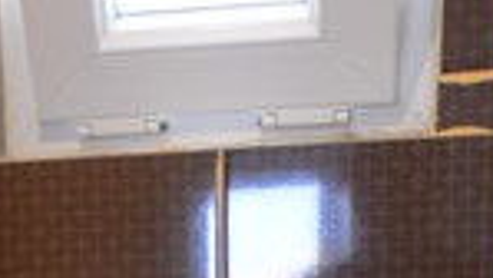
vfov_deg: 9.7
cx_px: -56
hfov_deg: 19.0
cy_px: 695
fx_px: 1413
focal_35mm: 108
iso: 450
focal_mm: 10
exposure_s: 1/60
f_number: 4
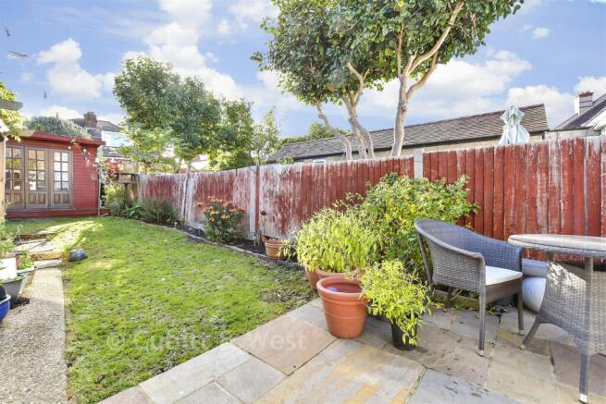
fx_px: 253
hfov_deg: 100.4
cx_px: 303
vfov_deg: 77.4
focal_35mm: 15
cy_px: 202
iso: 160
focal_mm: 10
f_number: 8
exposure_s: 1/40
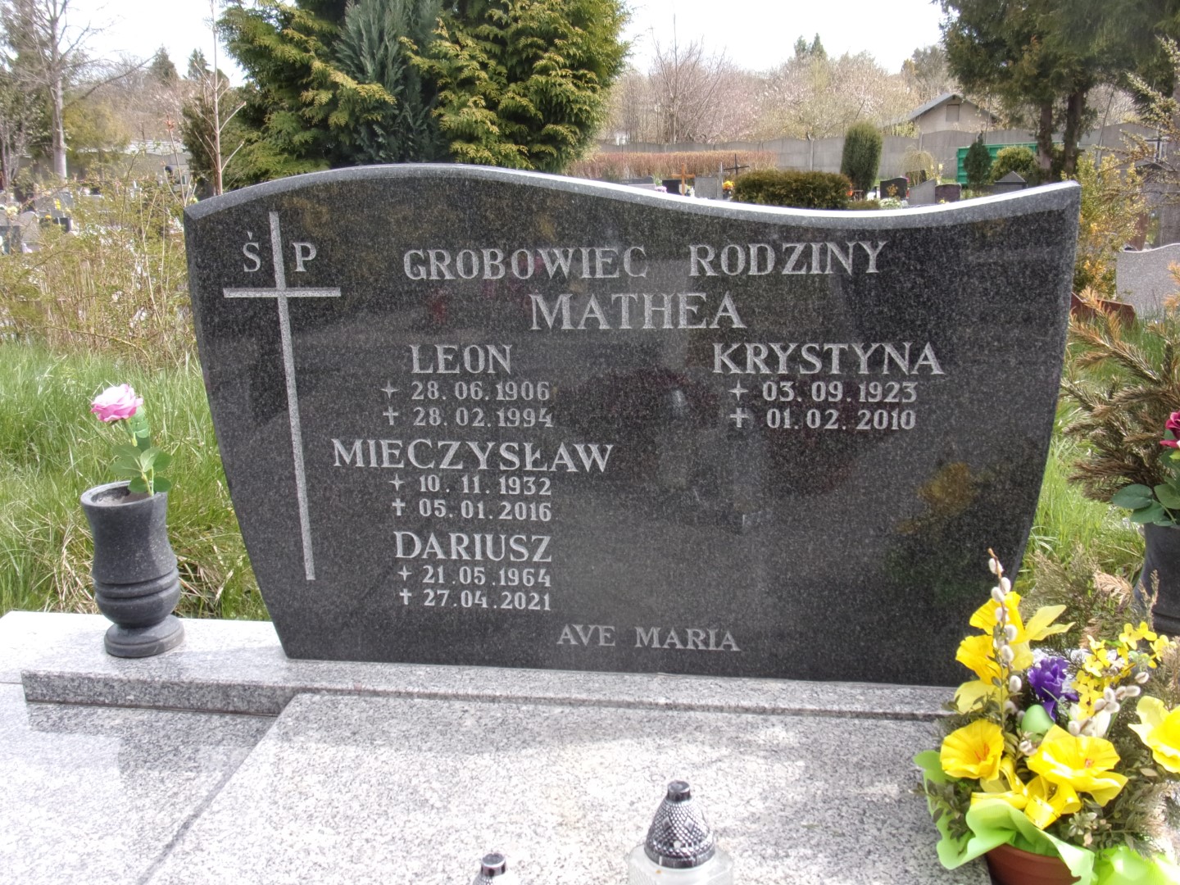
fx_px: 1125
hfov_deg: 55.4
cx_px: 590
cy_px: 442
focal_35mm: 33
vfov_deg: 42.9
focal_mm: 5.9
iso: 80
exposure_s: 1/200
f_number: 3.7
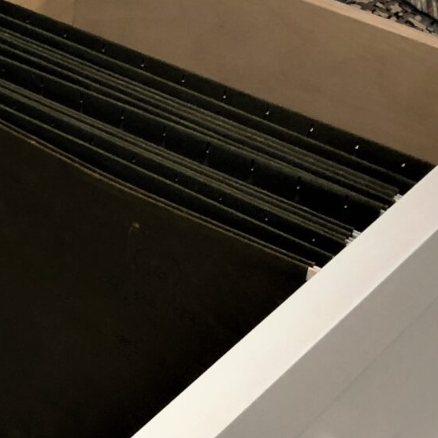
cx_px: -135
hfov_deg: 14.6
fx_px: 1632
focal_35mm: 114
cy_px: 435
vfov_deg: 15.0
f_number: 1.8
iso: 40
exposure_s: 1/20
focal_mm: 3.99
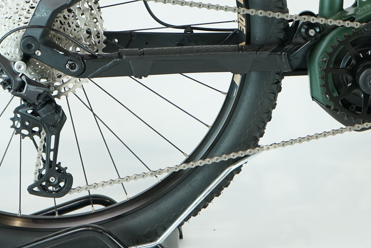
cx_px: 230
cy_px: 66
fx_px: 1061
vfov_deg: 13.3
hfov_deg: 19.8
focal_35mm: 103
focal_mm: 56
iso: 1600
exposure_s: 1/200
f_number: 5.6
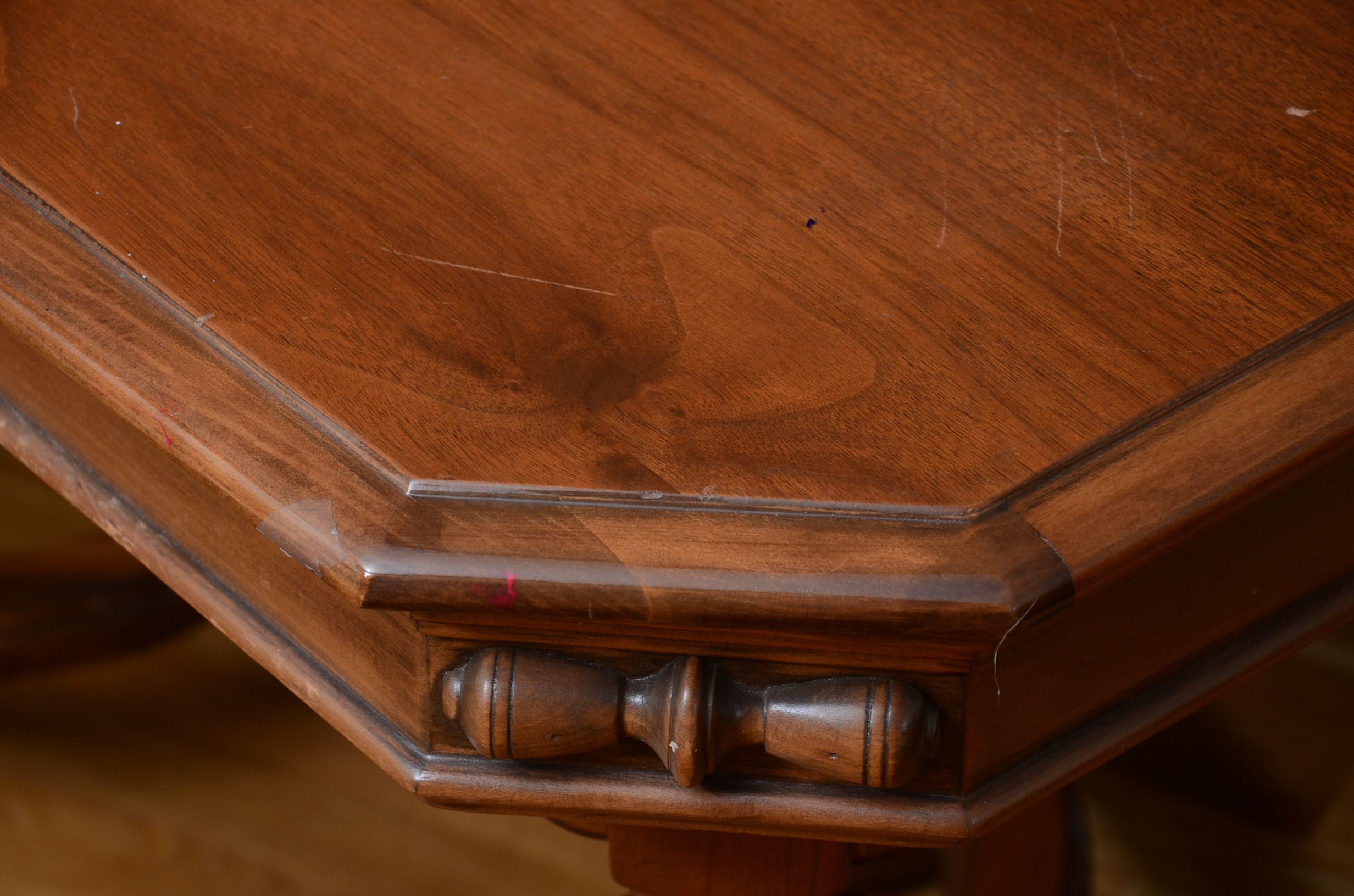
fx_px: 5180
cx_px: 677
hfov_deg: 14.9
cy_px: 448
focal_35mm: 138
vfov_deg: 9.9
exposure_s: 1/80
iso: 320
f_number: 7.1
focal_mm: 92
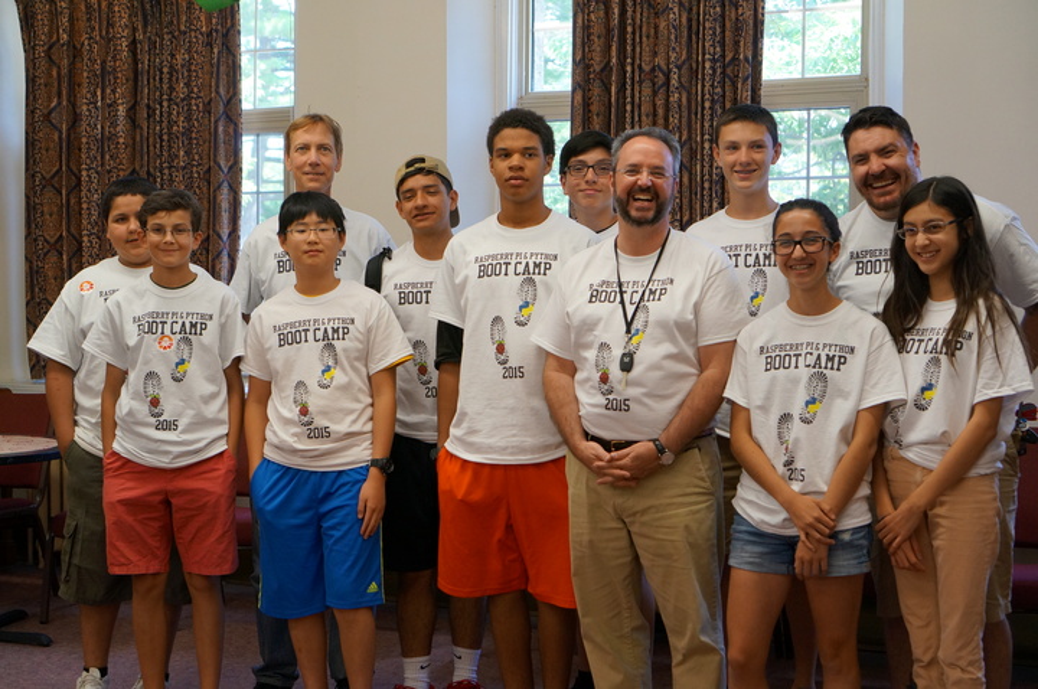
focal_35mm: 52
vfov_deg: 25.7
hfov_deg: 37.9
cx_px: 519
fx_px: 1512
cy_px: 344
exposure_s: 1/160
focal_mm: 35
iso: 800
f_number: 4
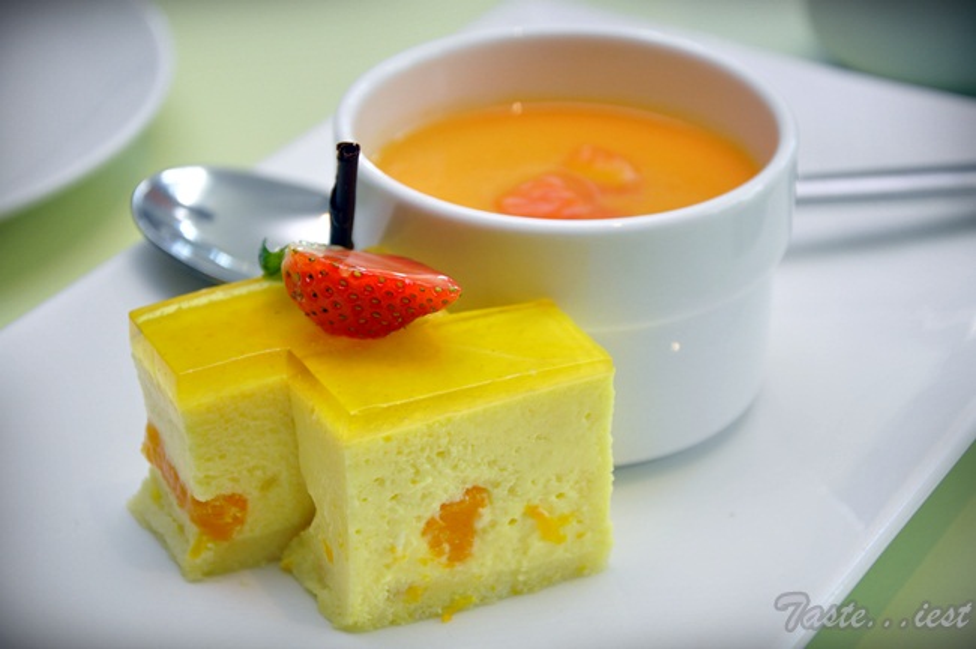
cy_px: 324
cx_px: 488
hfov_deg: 19.5
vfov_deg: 13.0
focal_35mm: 105
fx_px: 2844
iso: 800
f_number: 5.3
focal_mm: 70
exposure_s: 1/60
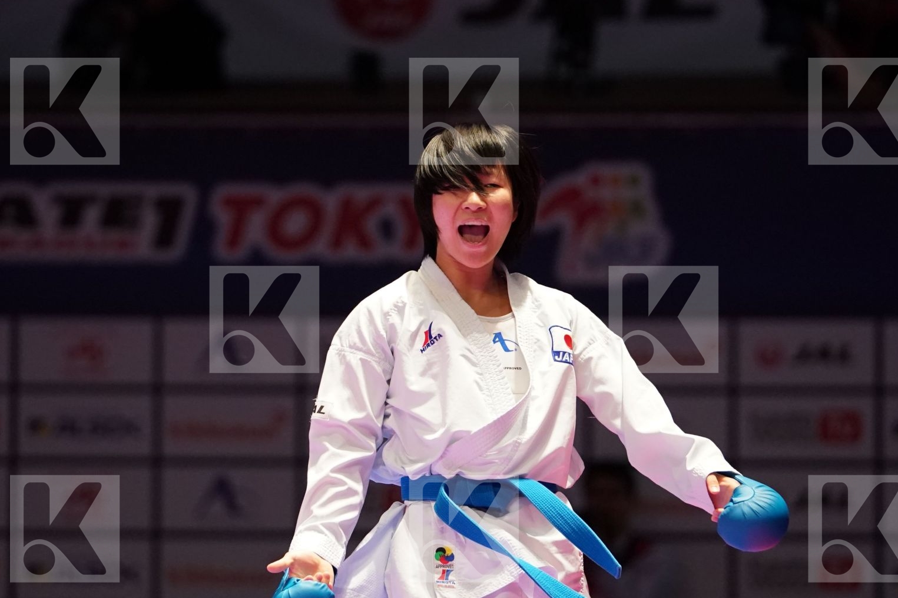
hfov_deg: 7.3
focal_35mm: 281
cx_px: 464
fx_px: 7007
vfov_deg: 4.9
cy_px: 320
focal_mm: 159
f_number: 2.8
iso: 4000
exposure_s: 1/1000
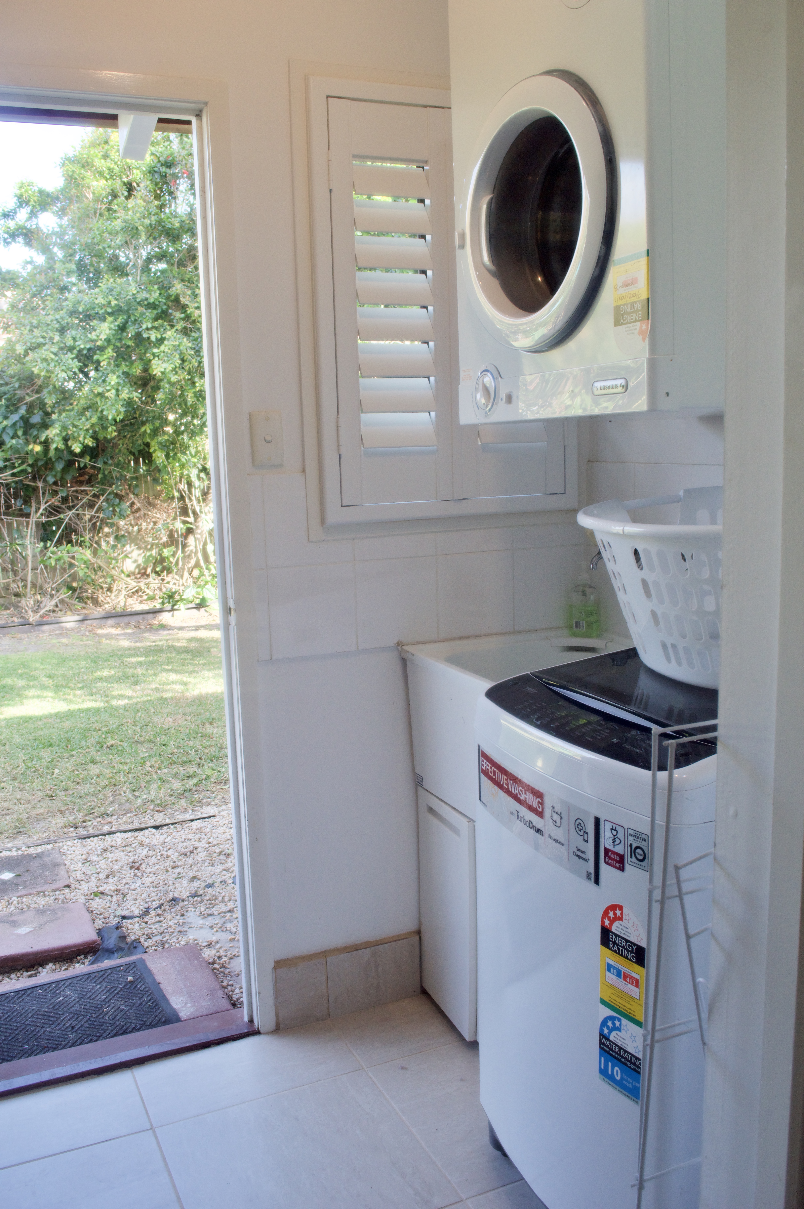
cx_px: 402
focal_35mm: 30
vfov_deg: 62.0
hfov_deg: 43.5
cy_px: 604
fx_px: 1007
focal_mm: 20
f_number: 5.6
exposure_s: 1/125
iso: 360
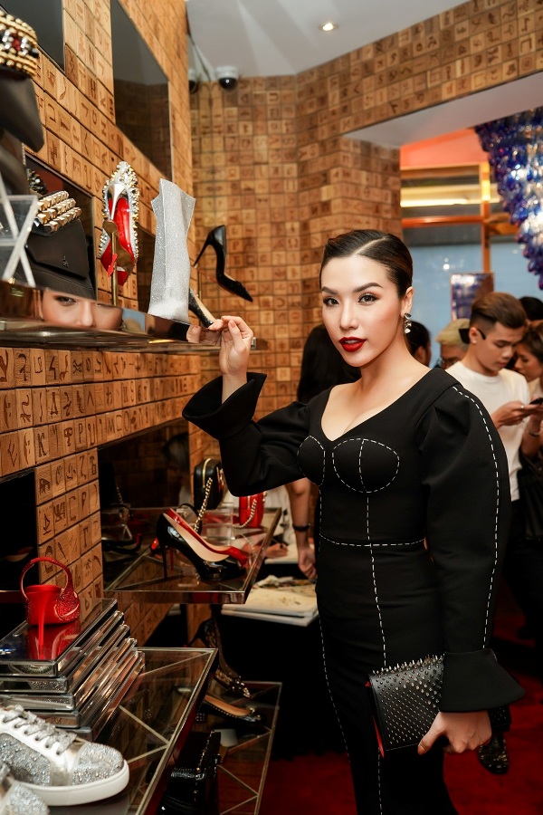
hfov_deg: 38.9
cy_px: 408
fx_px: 769
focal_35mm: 34
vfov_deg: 55.8
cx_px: 272
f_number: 4.5
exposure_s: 1/80
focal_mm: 34
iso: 640
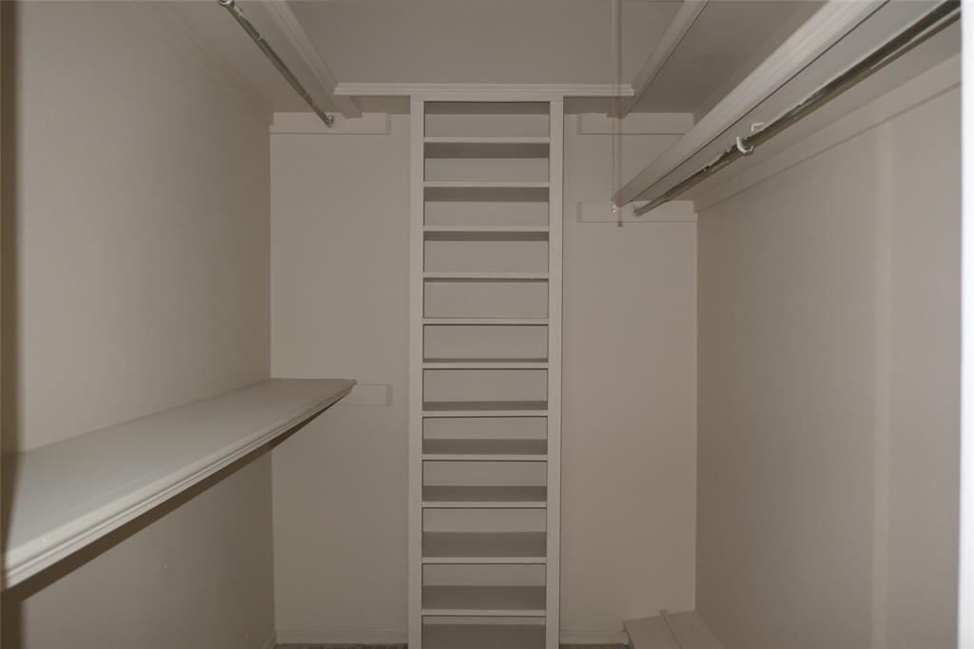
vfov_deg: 53.1
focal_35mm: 24
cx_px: 487
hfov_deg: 73.8
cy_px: 324
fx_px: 649
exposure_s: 1/8
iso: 125
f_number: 1.4
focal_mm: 8.8
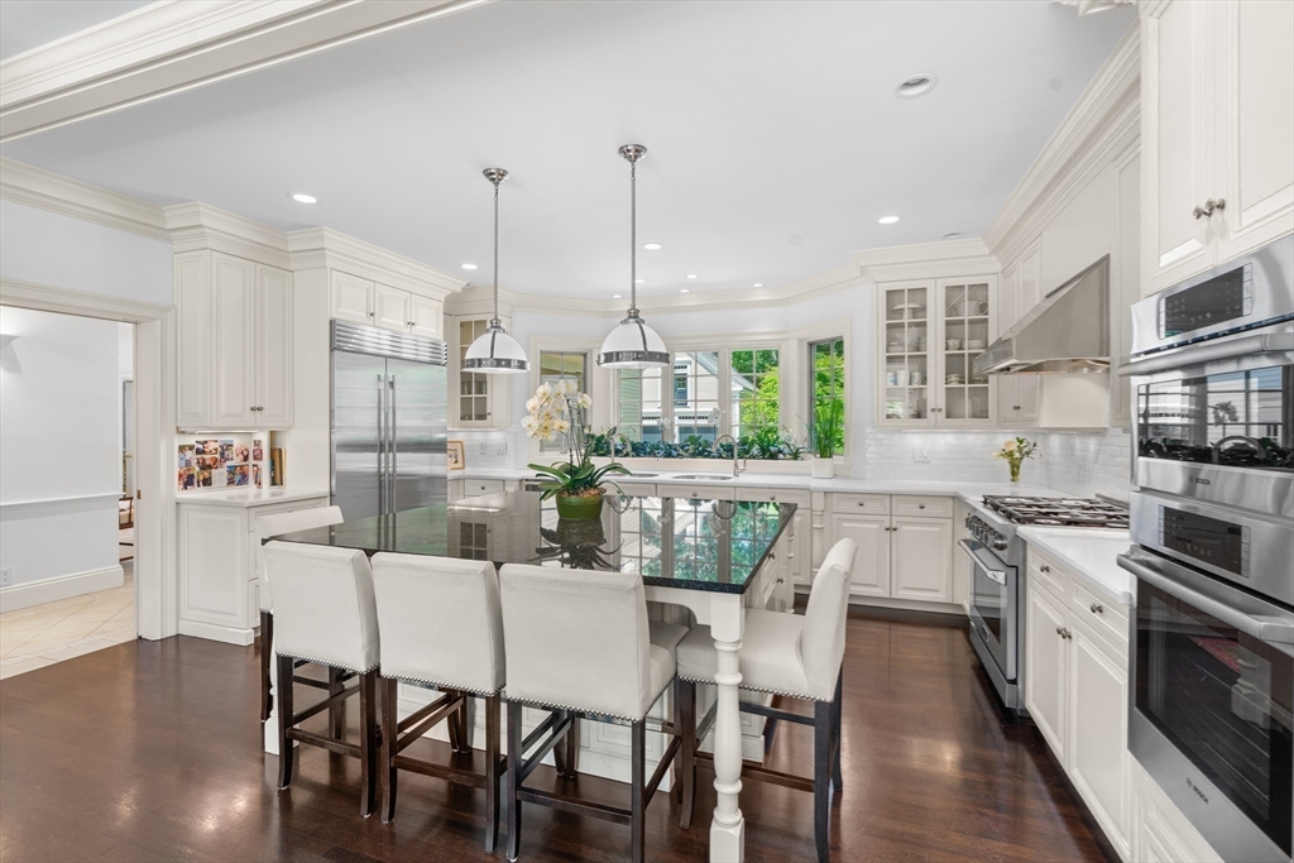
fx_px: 575
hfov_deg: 96.7
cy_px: 432
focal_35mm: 16
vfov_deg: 73.8
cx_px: 647
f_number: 8
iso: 125
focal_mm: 16
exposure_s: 1
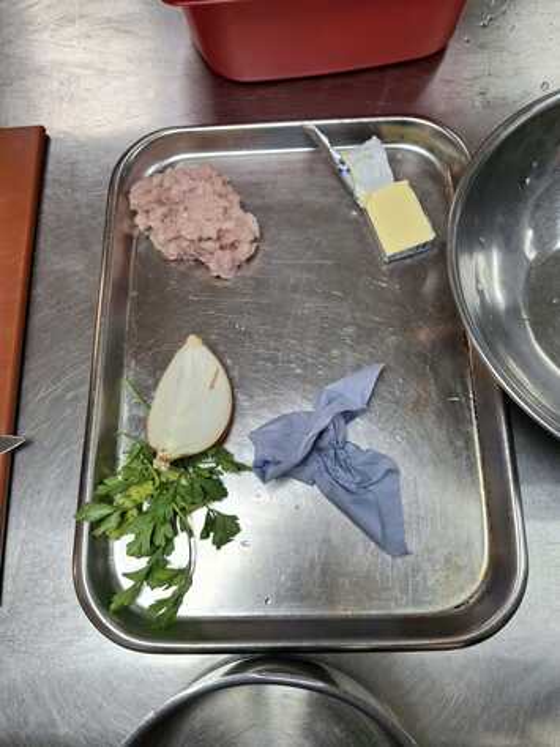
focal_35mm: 25
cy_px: 374
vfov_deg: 69.4
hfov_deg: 54.8
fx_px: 540
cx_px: 280
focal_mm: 4.69
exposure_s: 1/100
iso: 40
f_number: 1.8
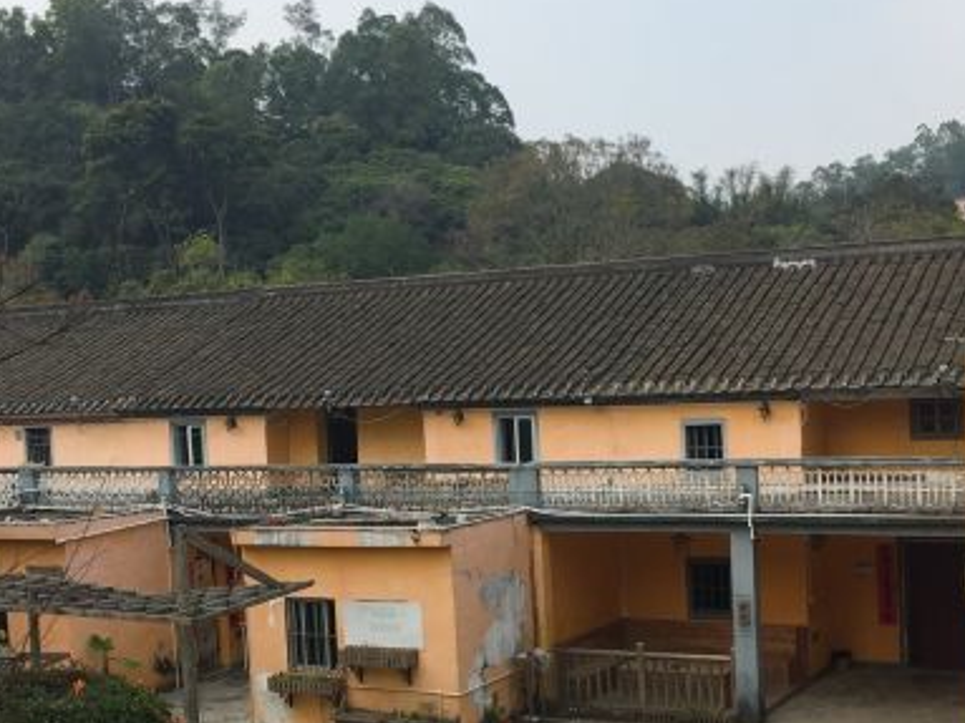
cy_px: 482
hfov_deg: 36.1
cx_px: 544
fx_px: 1477
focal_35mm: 53
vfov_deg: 27.3
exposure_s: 1/1412
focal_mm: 4.15
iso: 32
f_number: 2.2
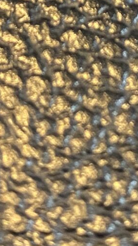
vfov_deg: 14.0
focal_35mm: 143
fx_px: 931
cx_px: 121
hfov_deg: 8.5
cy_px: -127
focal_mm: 4.25
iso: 500
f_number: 1.8
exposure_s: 1/25
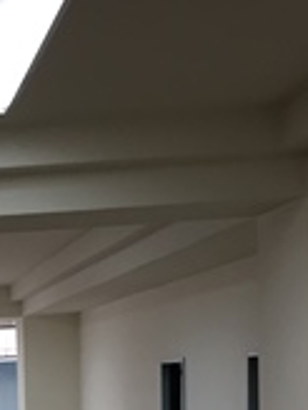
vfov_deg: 16.3
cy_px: 560
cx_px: -228
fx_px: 1341
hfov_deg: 12.1
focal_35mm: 113
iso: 32
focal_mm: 4.15
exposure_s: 1/30
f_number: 2.2
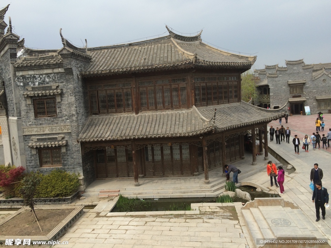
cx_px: 166
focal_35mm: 29
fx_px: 277
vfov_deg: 48.2
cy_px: 124
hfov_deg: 61.7
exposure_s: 1/1368
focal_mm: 4.15
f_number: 2.2
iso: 32
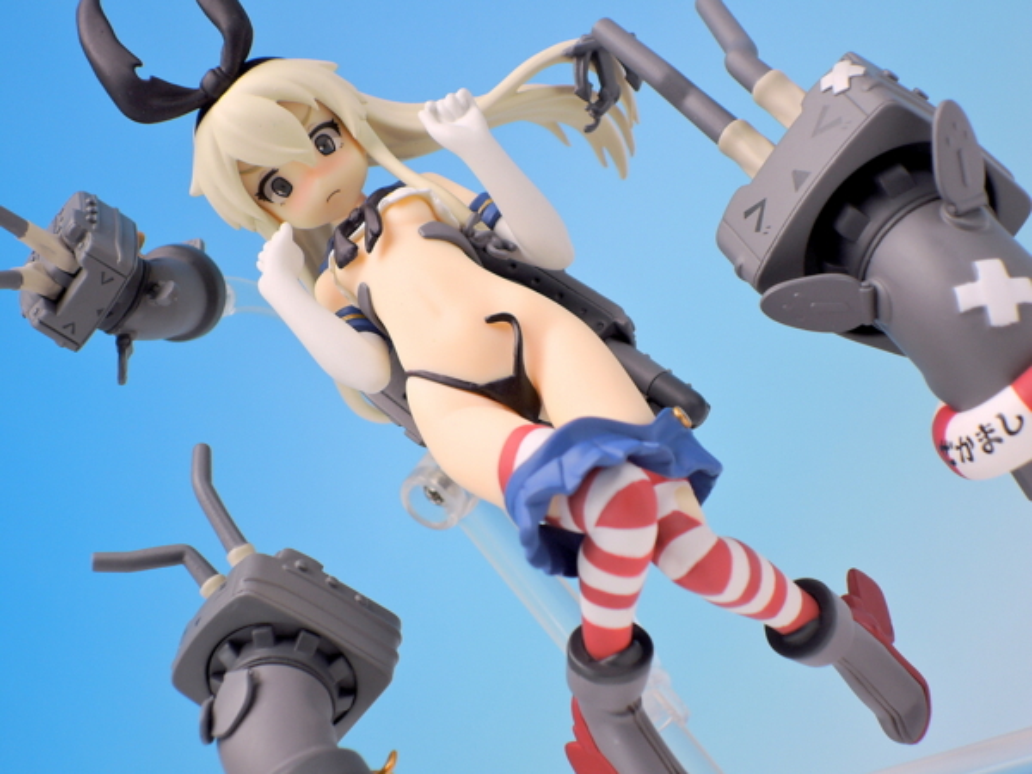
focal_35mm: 105
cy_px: 387
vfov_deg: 14.1
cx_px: 516
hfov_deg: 18.7
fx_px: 3130
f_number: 5.2
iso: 80
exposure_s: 1/4
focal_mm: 22.4
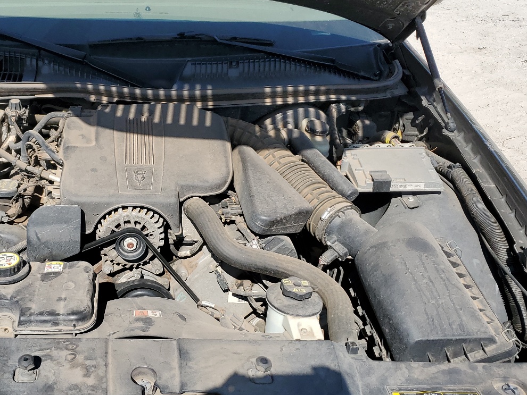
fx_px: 640
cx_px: 153
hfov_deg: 43.8
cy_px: 190
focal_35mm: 42
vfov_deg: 34.4
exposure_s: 1/2500
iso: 50
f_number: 1.5
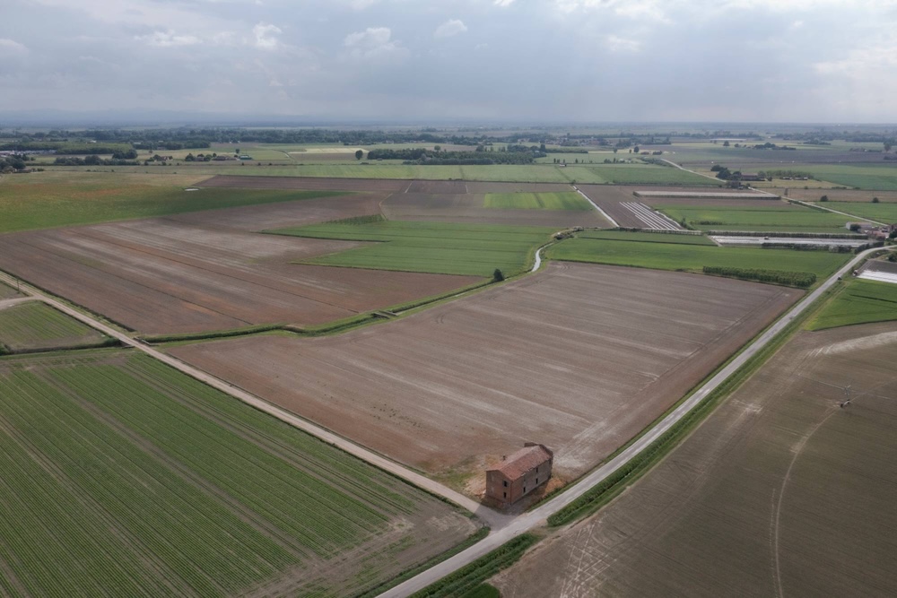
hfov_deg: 65.5
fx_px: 698
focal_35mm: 28
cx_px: 448
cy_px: 299
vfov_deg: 46.4
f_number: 11
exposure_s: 1/500
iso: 400
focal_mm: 10.26
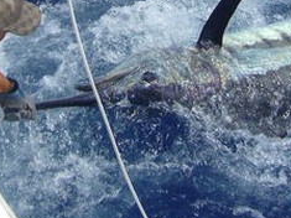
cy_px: -47
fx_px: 790
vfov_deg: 15.1
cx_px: 113
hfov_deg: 20.8
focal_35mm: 94
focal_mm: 5.8
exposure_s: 1/800
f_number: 5.6
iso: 100
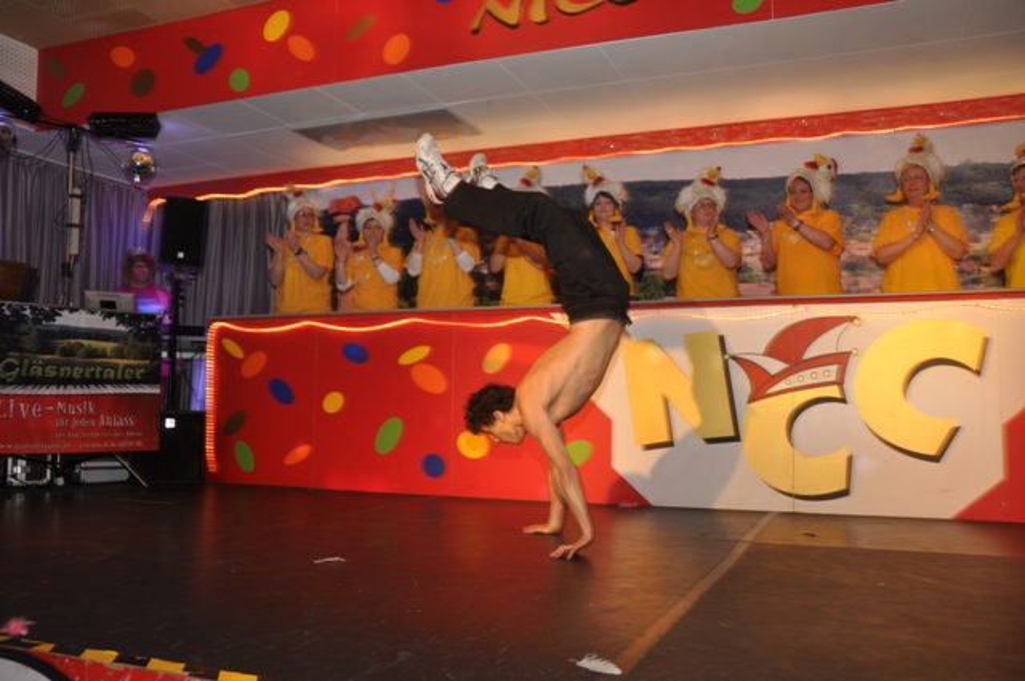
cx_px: 512
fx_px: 938
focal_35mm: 33
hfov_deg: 57.3
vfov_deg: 39.9
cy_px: 340
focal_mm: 22
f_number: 4
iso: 200
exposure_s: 1/60
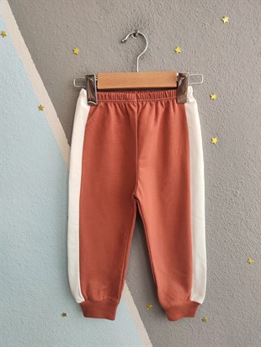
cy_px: 174
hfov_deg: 56.8
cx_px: 130
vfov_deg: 71.6
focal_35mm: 24
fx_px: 241
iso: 325
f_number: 1.88
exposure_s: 1/56.4
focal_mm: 5.59
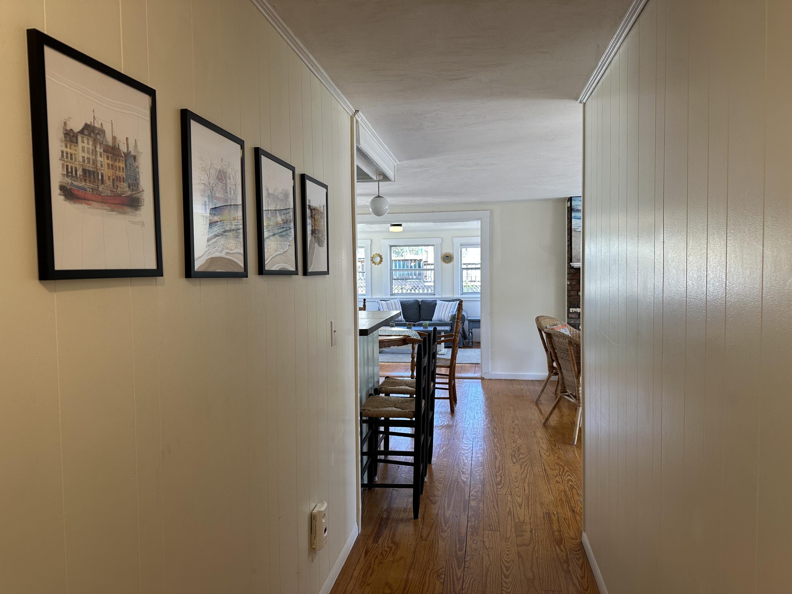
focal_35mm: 24
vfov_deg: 56.8
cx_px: 396
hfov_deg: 71.6
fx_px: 549
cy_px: 297
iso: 100
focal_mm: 6.86
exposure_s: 1/120
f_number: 1.78
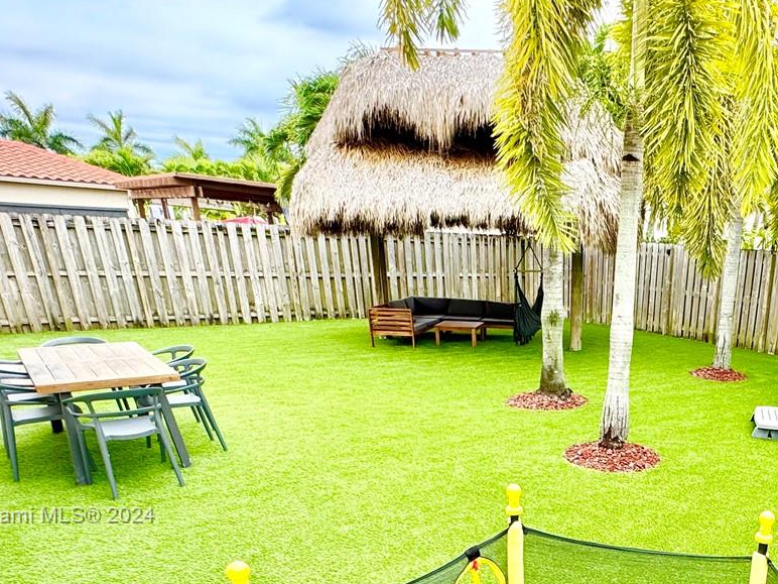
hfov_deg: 56.5
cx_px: 638
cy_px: 516
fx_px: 652
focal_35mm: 29
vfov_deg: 44.3
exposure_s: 1/403
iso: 40
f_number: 2.2
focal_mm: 2.22
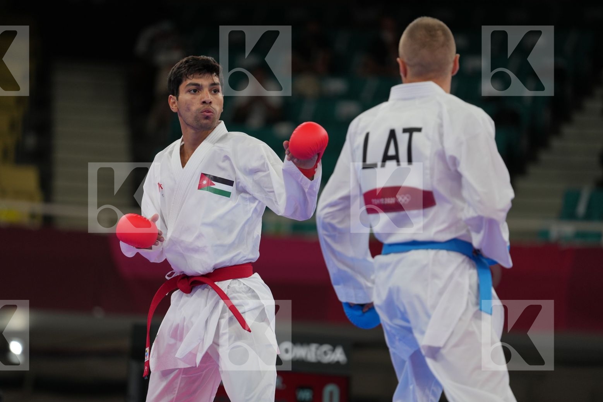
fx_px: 3869
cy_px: 198
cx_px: 255
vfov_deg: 5.9
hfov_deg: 8.9
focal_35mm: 231
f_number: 2.8
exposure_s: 1/1000
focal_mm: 200
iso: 500
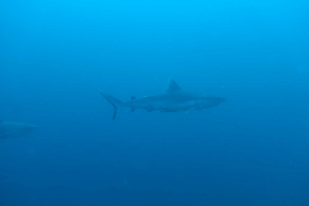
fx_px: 326
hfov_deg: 50.7
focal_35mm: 38
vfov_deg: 35.0
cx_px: 154
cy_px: 103
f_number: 4
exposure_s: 1/100
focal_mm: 14.1
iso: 125
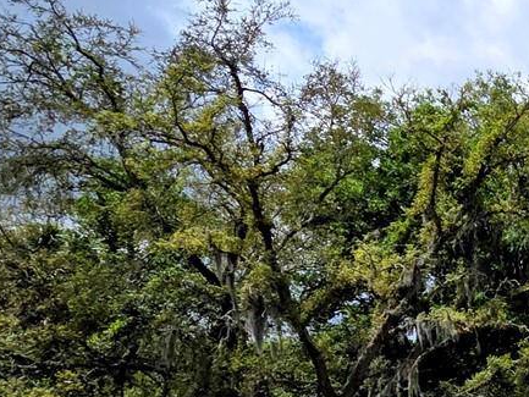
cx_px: 809
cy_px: 358
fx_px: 734
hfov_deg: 26.9
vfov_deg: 29.1
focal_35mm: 48
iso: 50
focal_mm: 2.2
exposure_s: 1/3455
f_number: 2.2
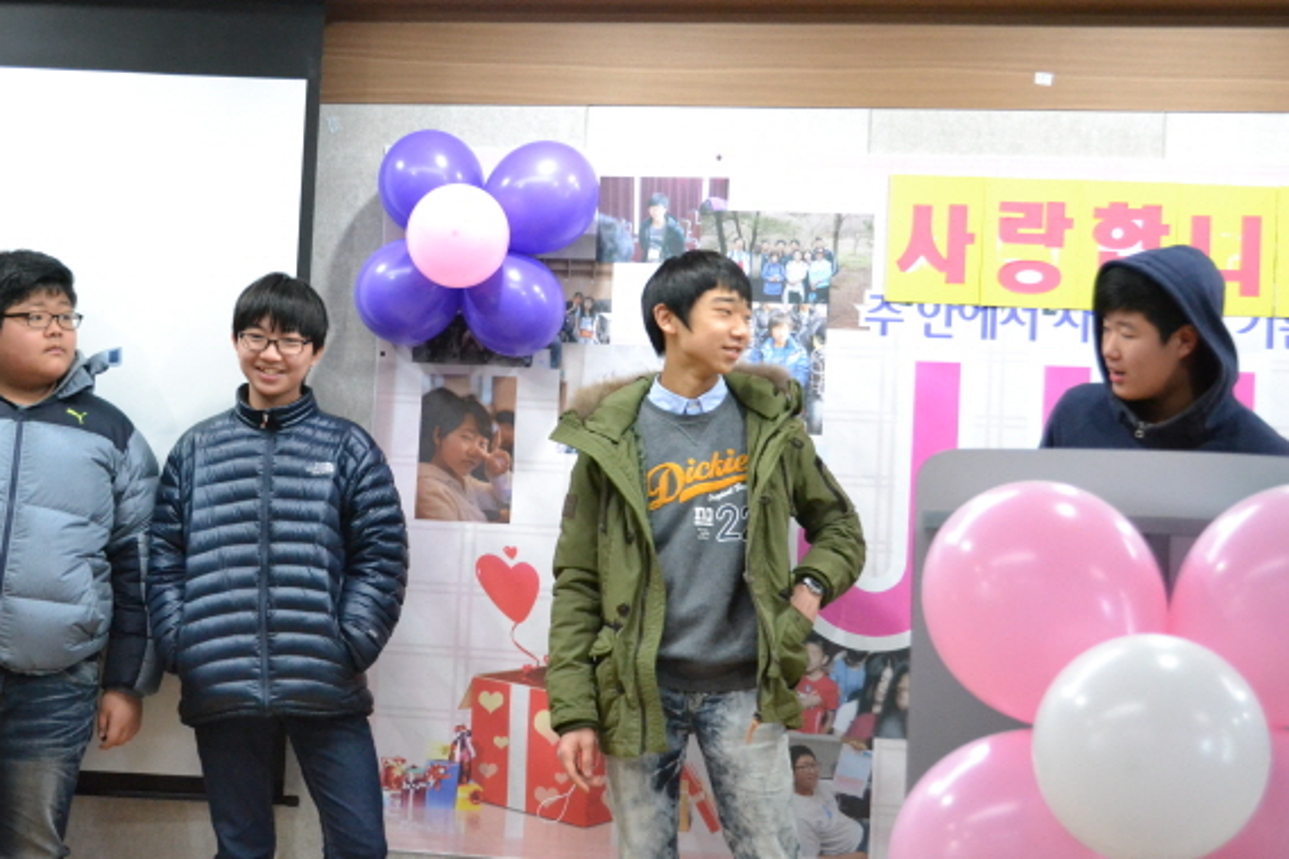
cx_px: 530
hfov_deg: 33.9
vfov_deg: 23.0
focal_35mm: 59
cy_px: 458
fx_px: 2112
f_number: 4.8
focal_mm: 32
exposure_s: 1/60
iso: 3200
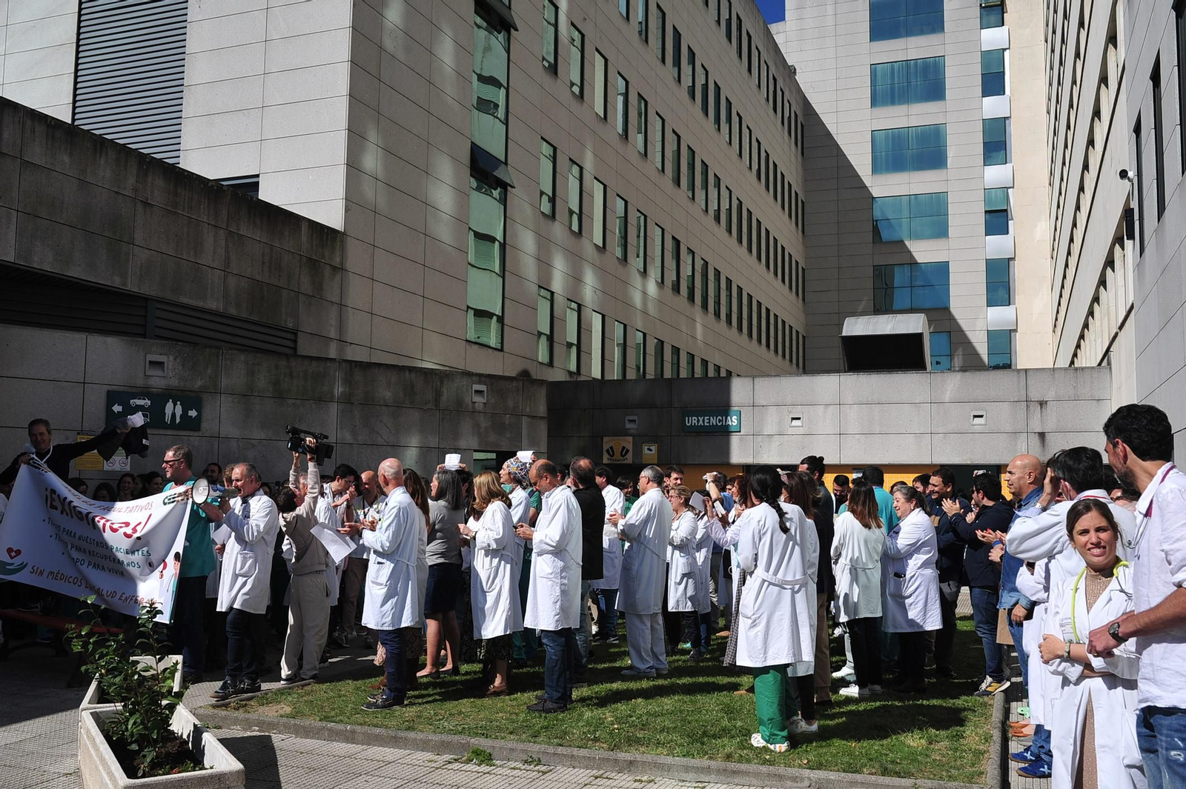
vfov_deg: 37.8
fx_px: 1152
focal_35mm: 35
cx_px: 593
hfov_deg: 54.5
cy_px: 394
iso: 400
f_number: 8
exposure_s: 1/2000
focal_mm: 35
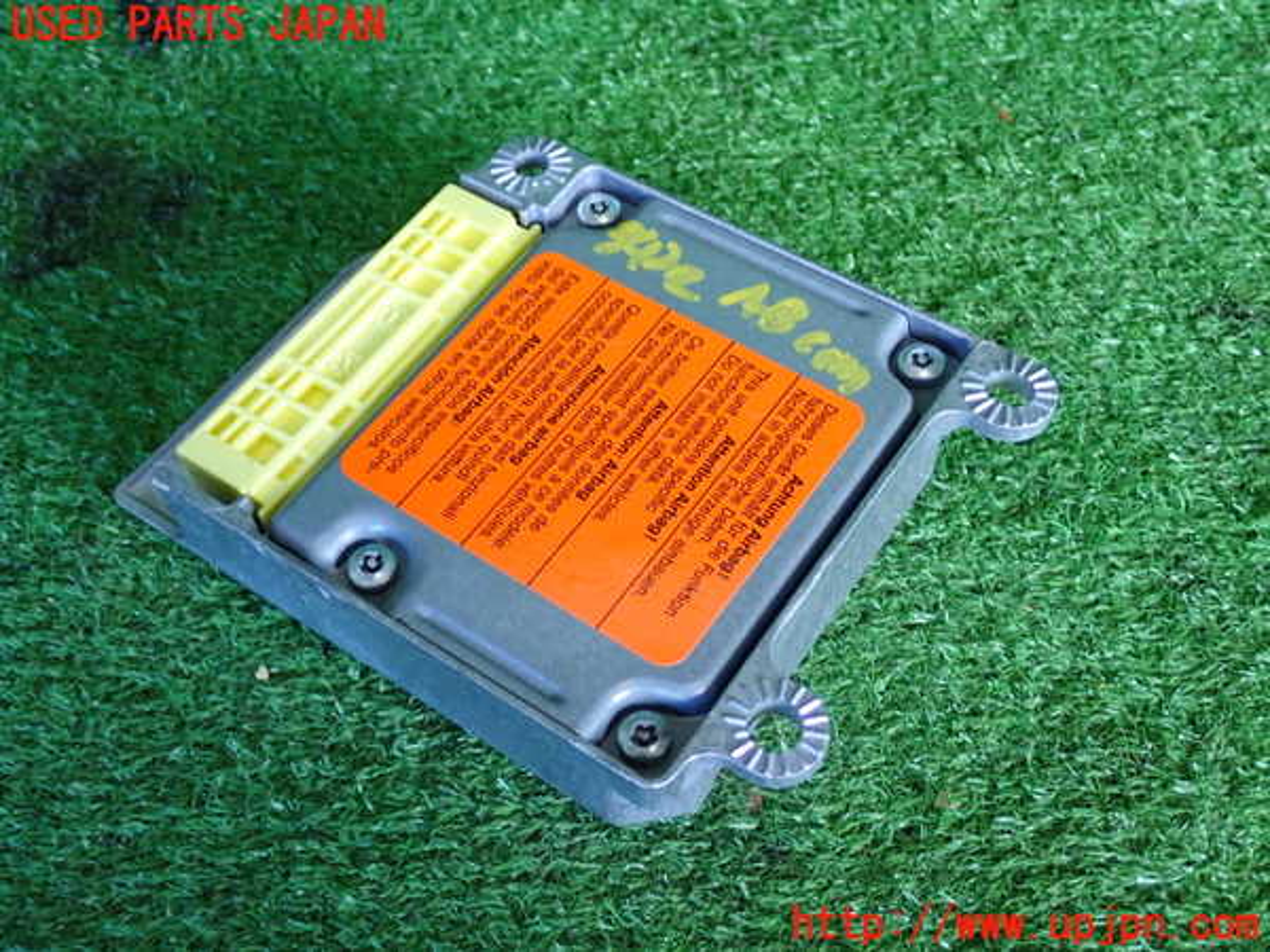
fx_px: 1504
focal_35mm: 41
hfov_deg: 45.8
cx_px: 635
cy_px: 476
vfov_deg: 35.1
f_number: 2.8
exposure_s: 1/40
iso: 200
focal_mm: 7.31
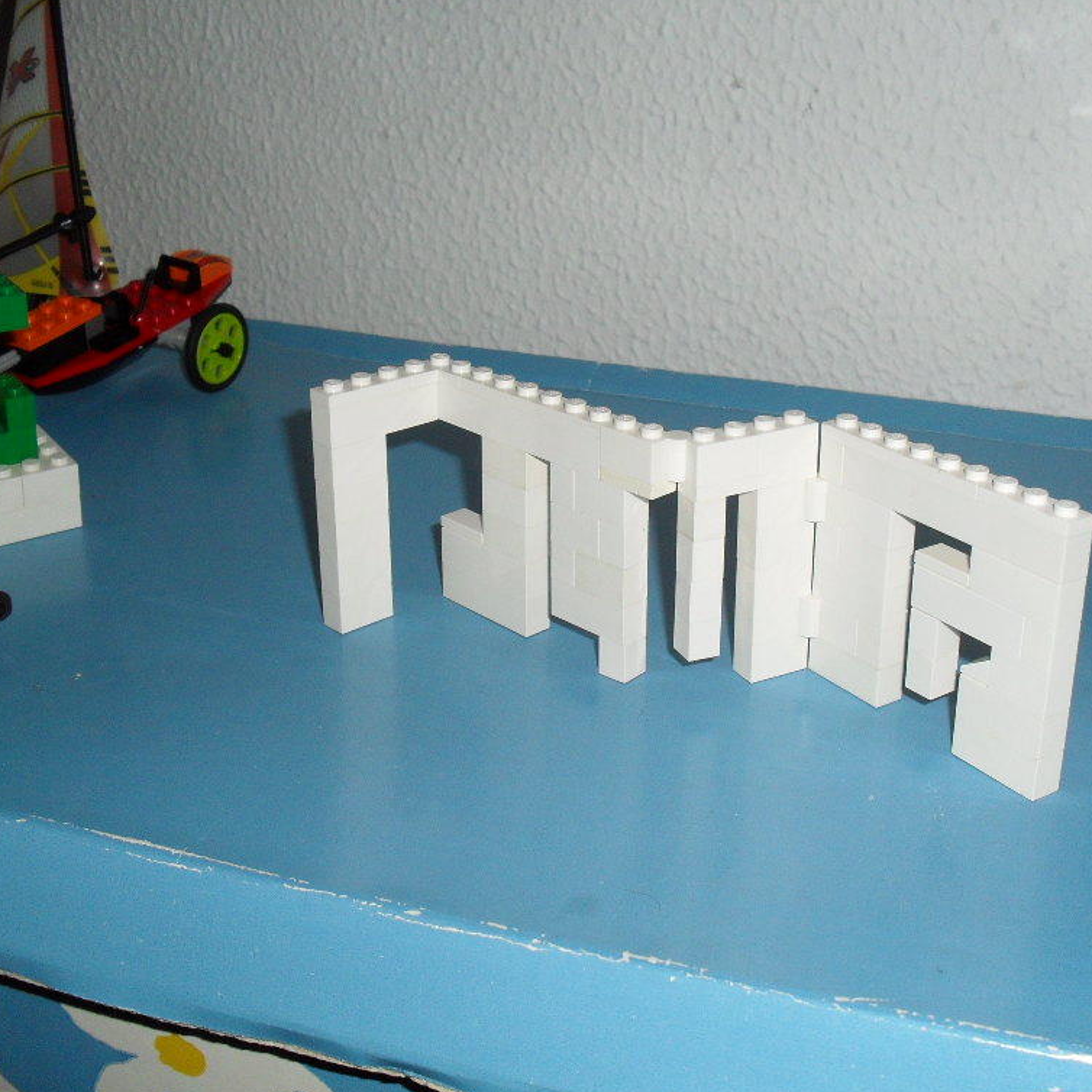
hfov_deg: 39.8
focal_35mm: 42
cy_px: 542
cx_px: 662
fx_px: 1499
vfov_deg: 40.0
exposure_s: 1/45
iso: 200
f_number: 3.2
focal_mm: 6.3
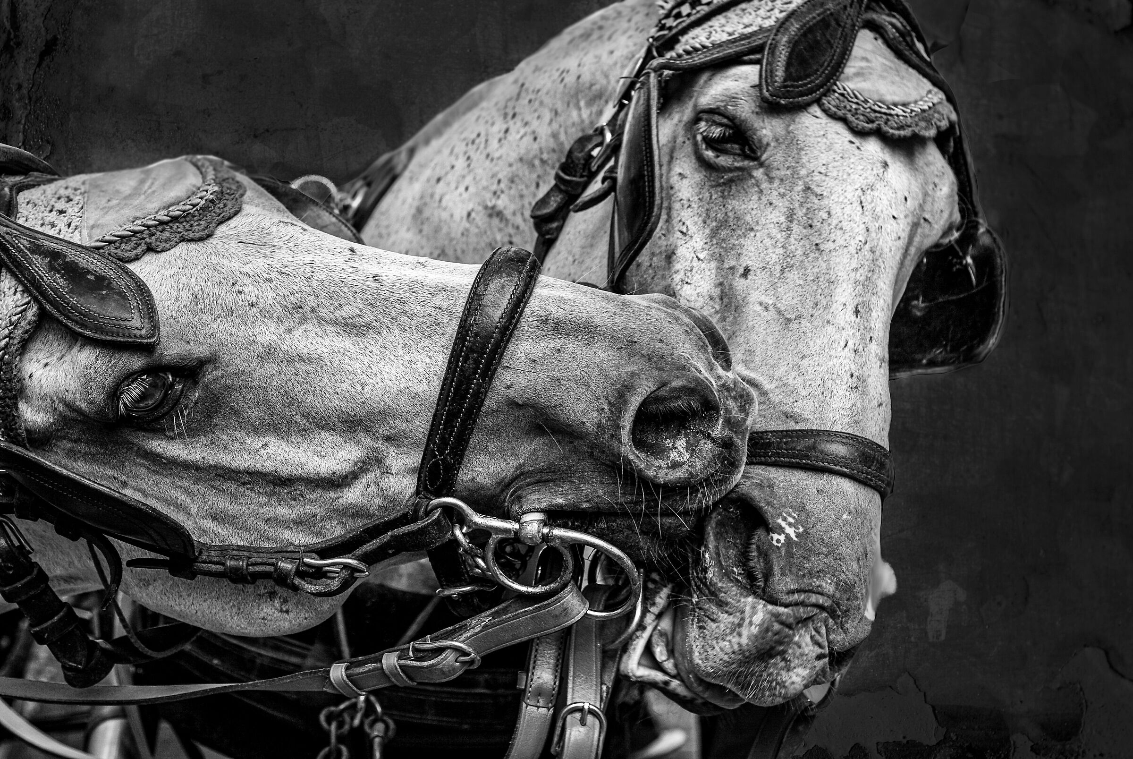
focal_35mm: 90
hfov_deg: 22.6
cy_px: 380
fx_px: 2836
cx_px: 566
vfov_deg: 15.2
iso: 200
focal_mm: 60
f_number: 9
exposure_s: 1/250
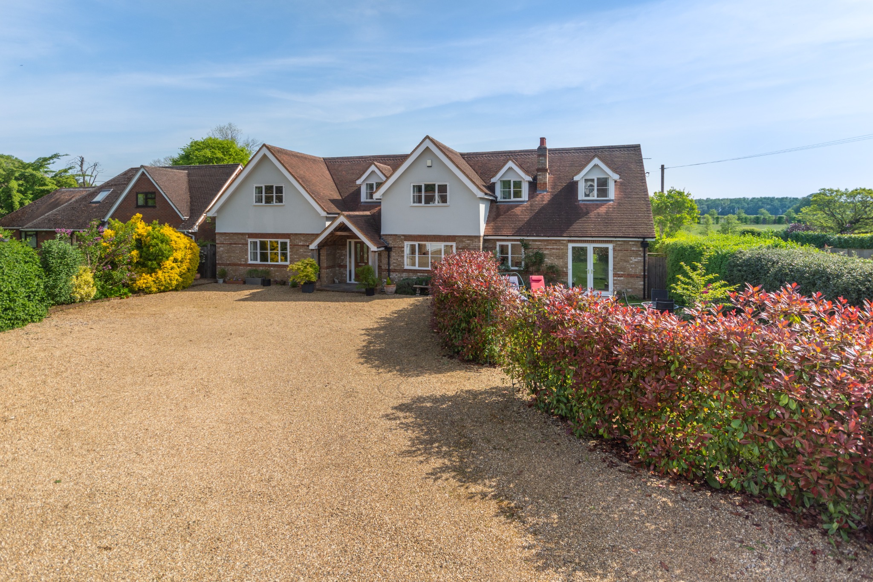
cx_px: 436
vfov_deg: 69.7
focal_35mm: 17
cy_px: 291
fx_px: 418
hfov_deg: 92.4
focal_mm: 11.5
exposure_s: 1/800
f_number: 5
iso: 200
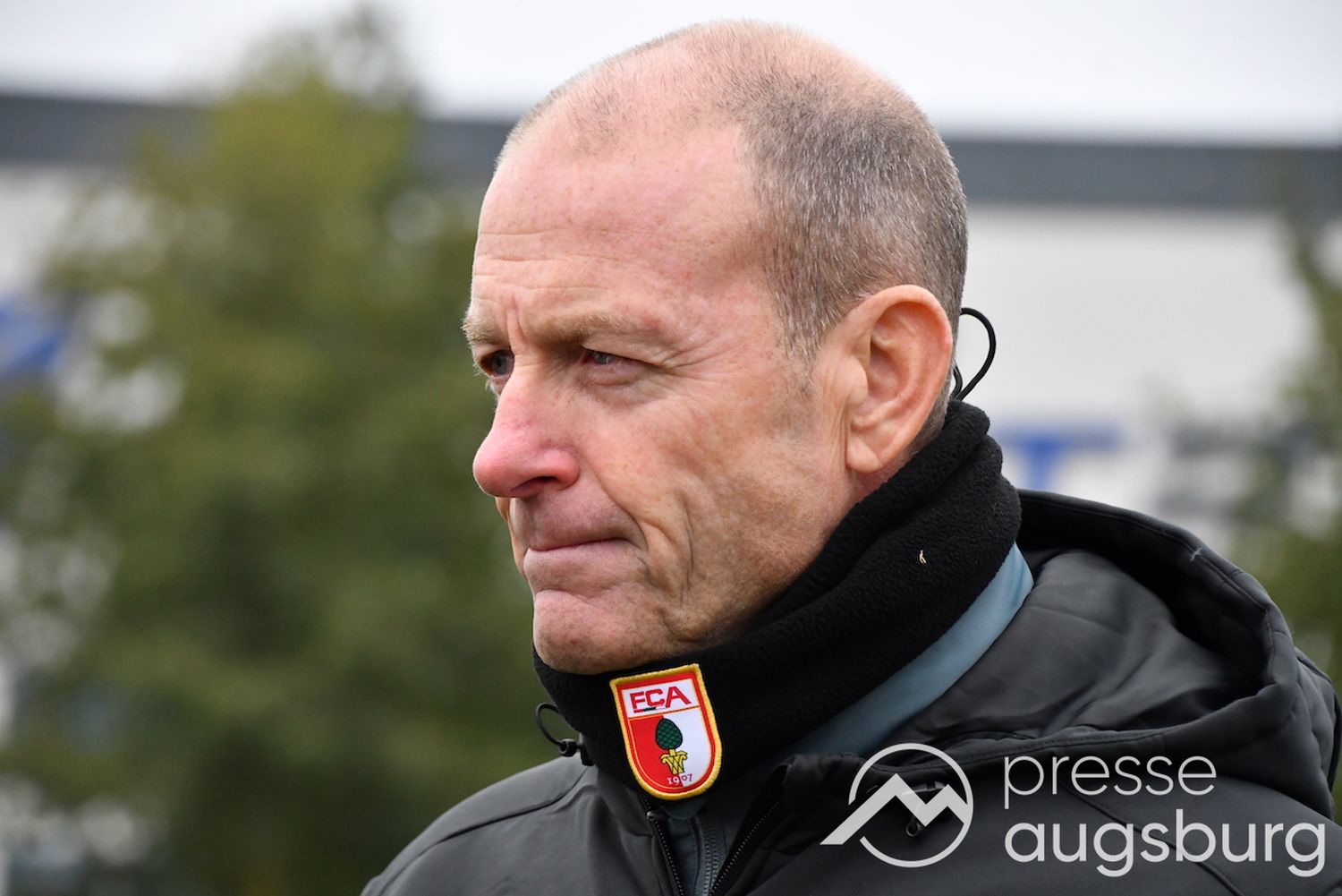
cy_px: 448
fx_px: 7830
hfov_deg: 9.8
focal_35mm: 210
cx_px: 671
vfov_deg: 6.5
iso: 2800
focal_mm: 140
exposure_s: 1/500
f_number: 8
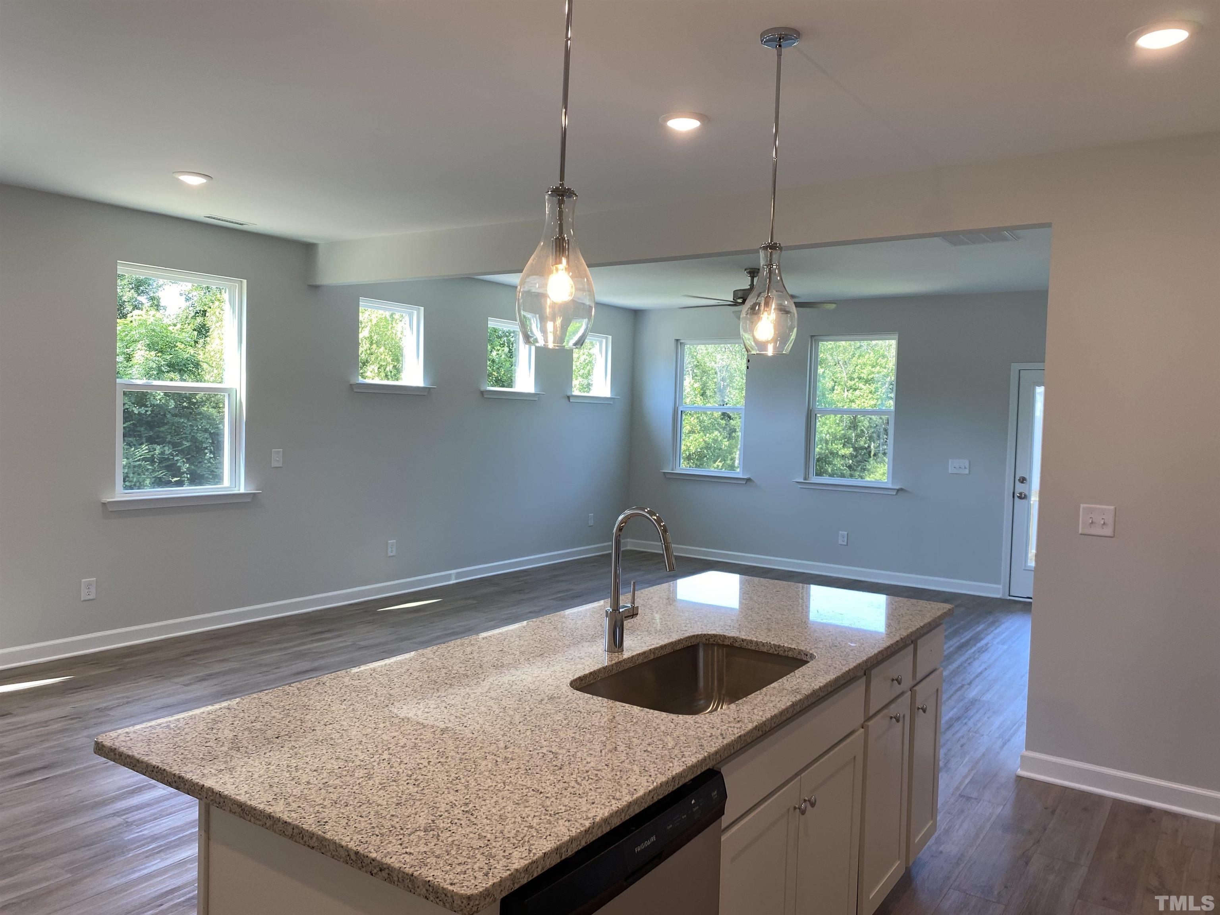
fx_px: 916
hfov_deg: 67.3
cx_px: 610
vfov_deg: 53.1
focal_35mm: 26
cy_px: 458
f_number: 1.8
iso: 40
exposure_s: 1/120
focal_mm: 4.25
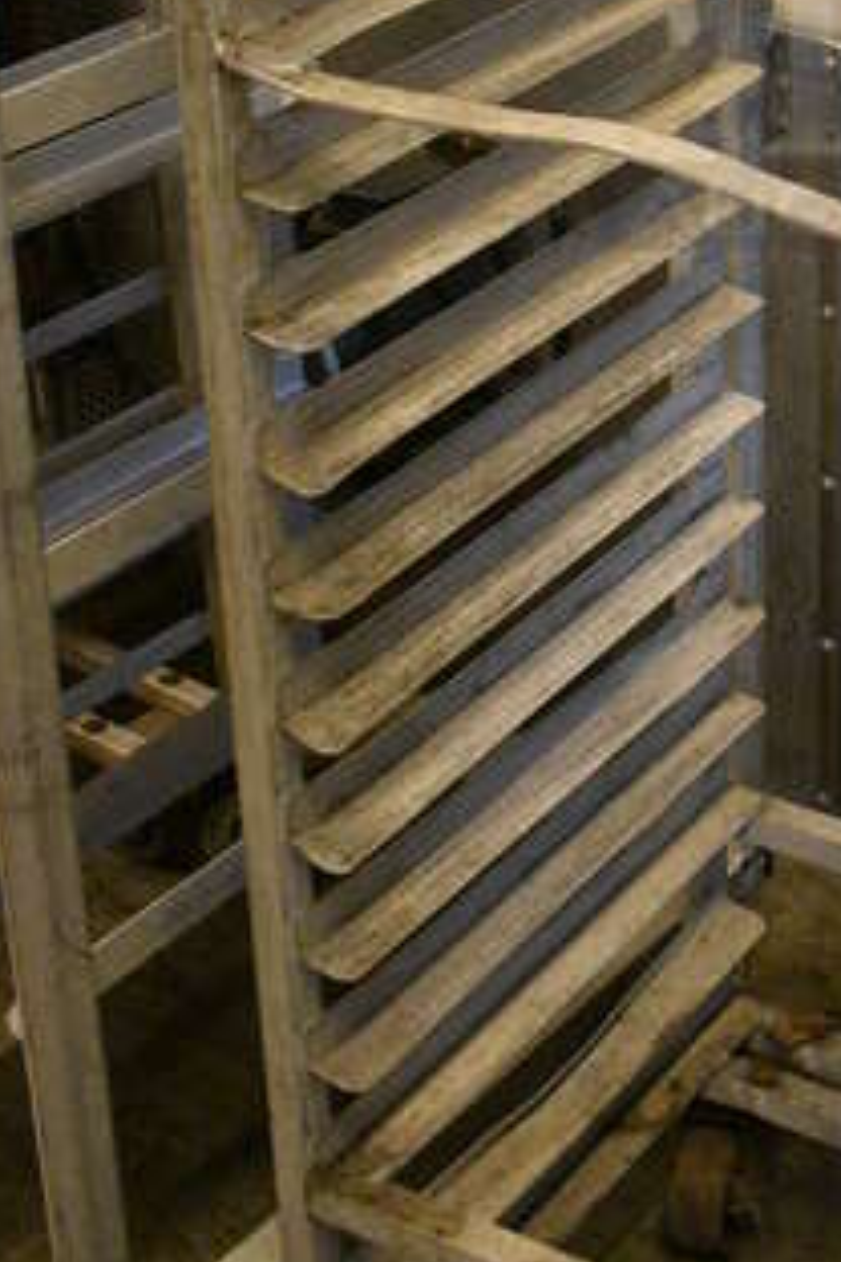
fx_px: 2768
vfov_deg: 24.6
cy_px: 38
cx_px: 1055
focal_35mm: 79
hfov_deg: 16.4
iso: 3600
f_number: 3.5
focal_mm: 18
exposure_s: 1/125
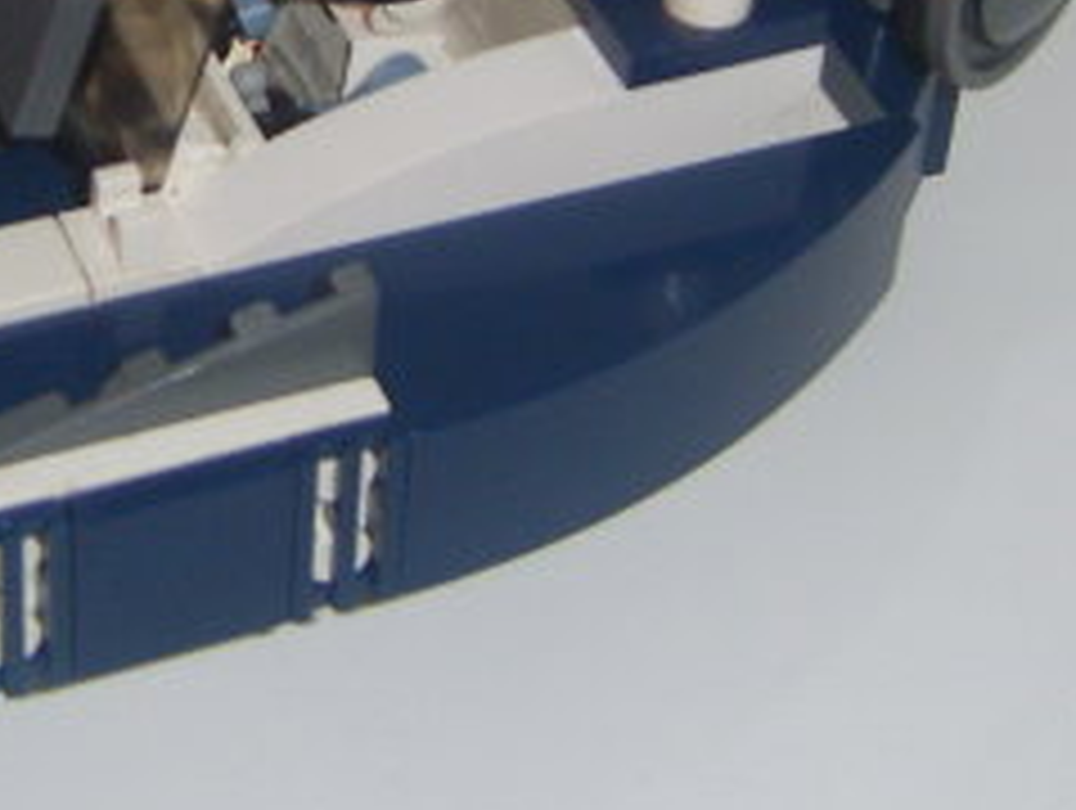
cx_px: 230
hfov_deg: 15.4
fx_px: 3954
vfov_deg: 11.5
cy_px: -86
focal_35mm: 127
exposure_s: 1/30
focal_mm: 7.8
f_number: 2.8
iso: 100
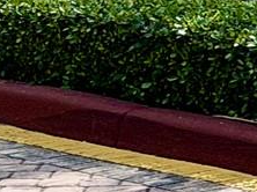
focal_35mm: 346
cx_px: -512
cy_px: -253
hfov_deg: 5.4
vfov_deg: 4.2
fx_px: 2566
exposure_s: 1/2865
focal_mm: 6.76
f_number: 1.78
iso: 80
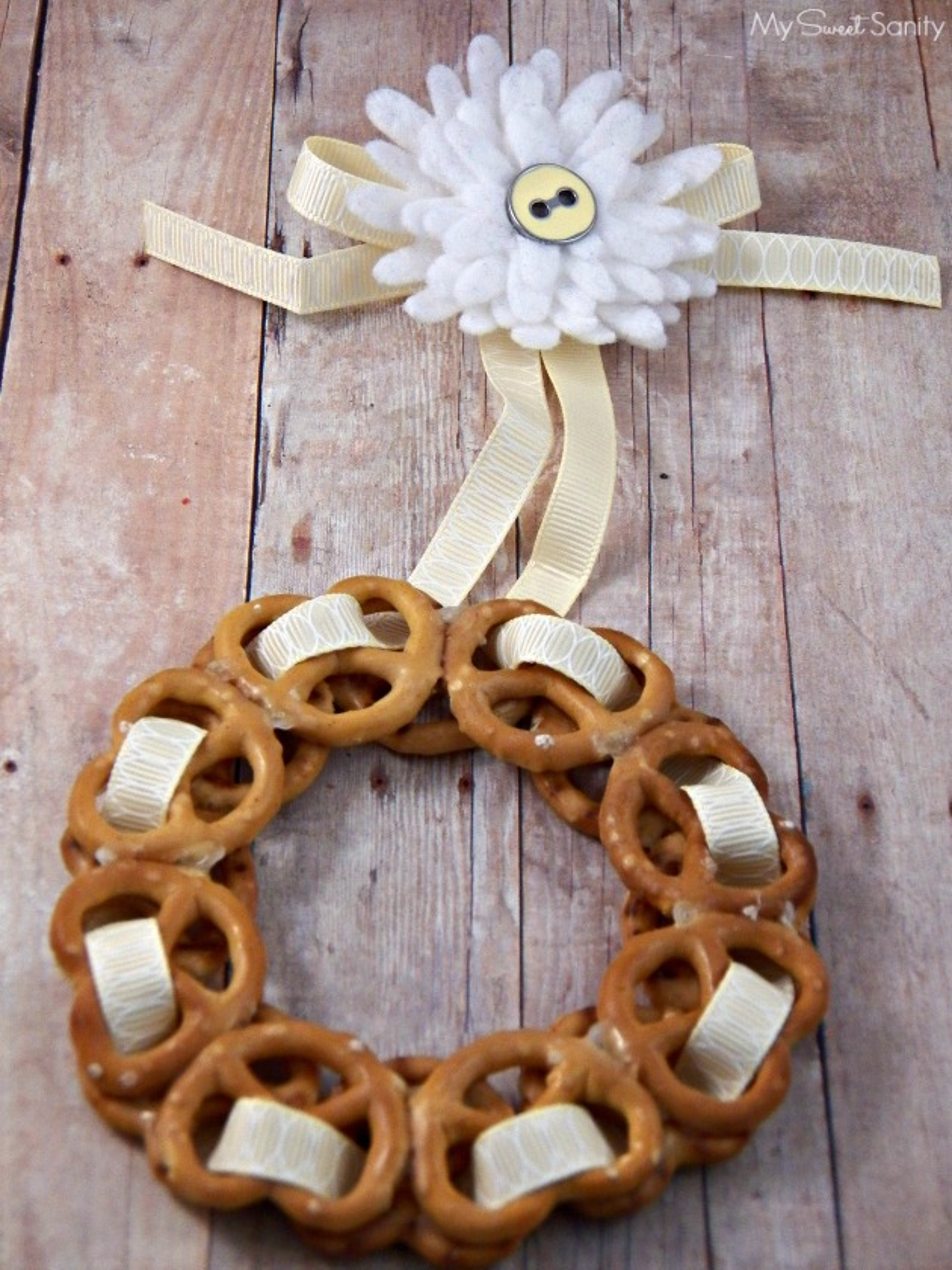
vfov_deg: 23.0
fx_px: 3117
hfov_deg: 17.4
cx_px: 476
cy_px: 635
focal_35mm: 85
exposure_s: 1/40
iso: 320
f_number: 3.6
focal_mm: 15.2
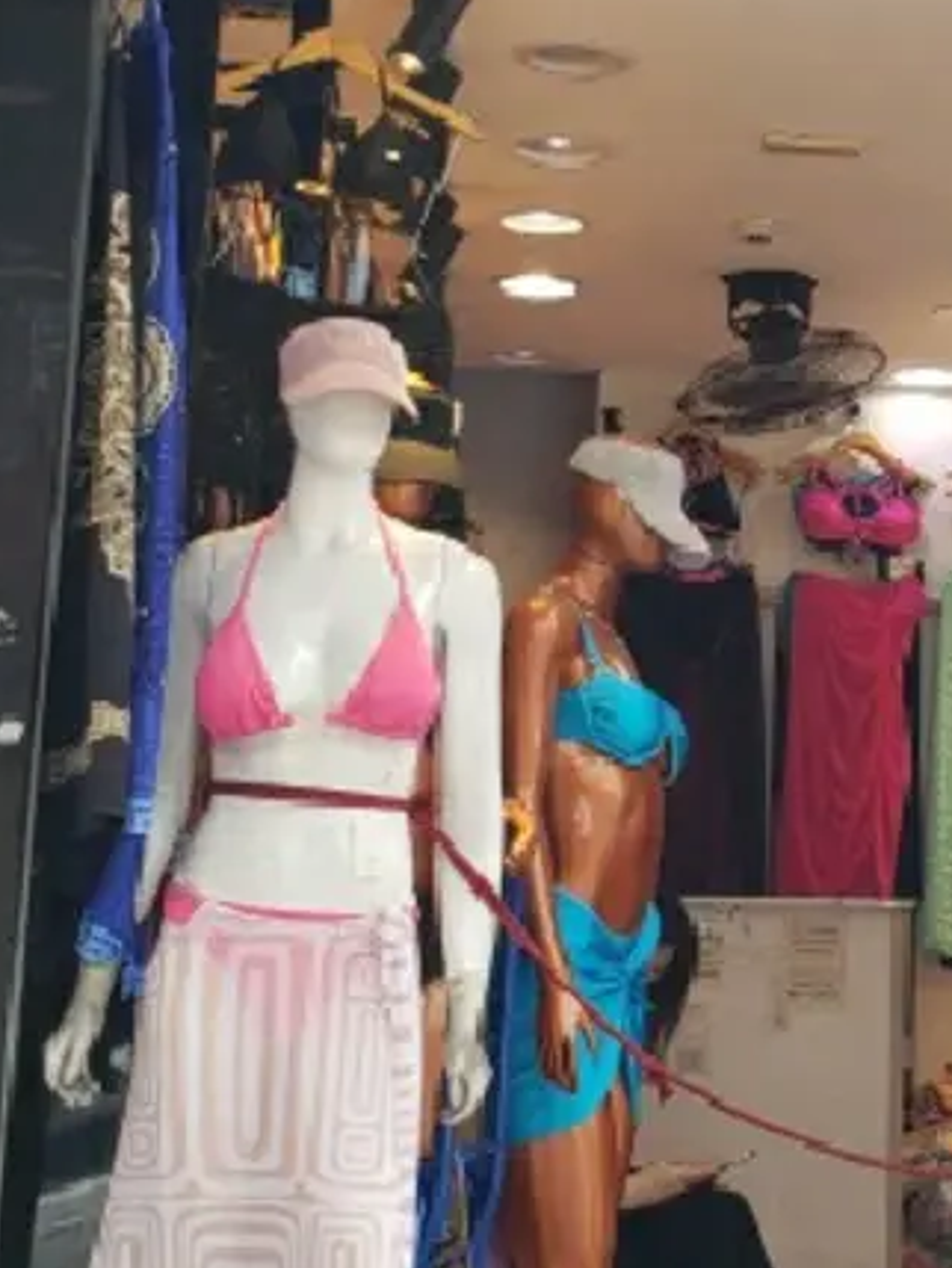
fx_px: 2566
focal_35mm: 70
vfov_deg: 27.4
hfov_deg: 20.4
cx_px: 928
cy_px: 313
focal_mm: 4.3
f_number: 2.4
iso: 50
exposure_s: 1/100
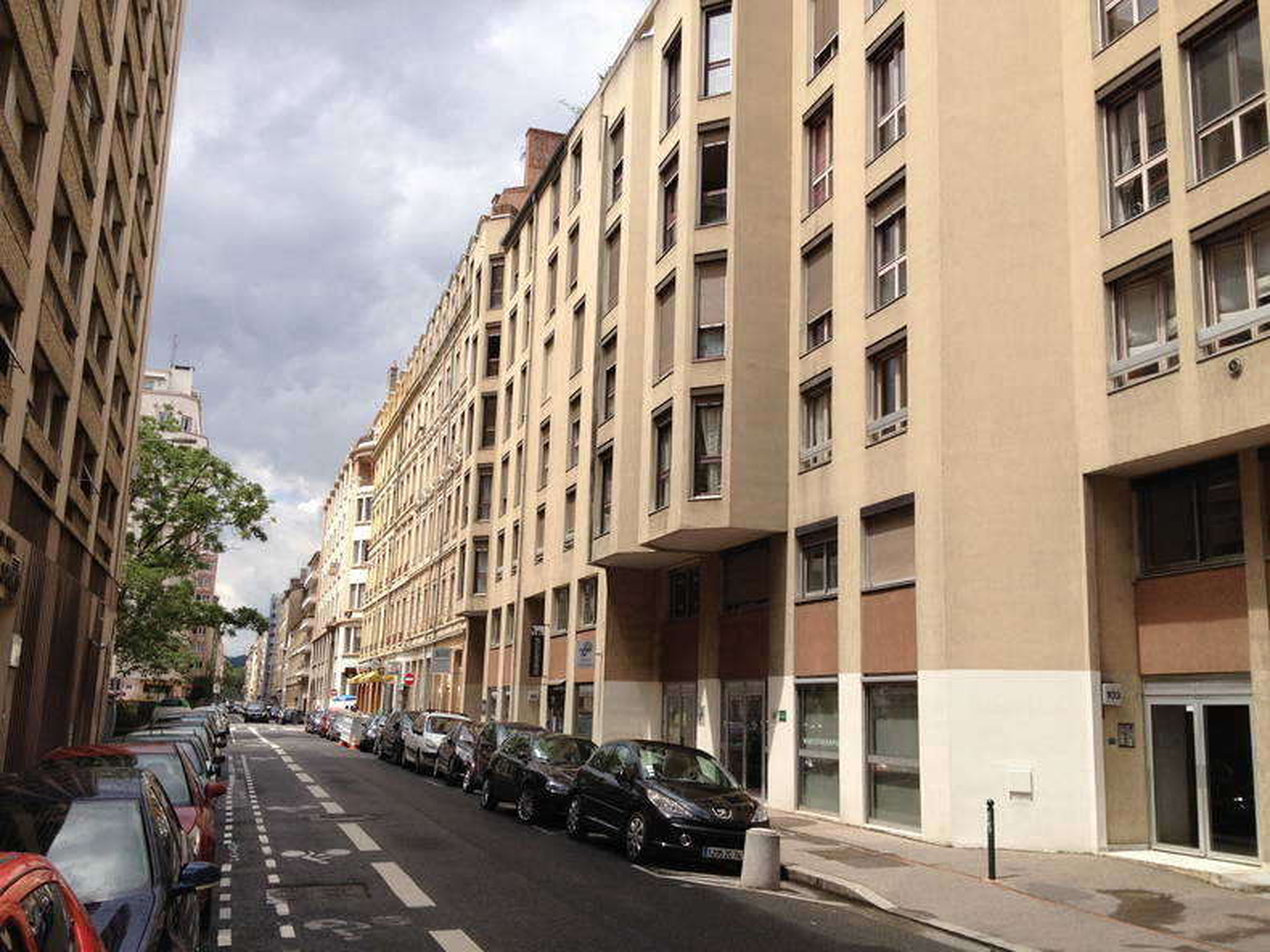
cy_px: 476
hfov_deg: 52.6
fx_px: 1284
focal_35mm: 35
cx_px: 635
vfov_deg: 40.7
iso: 64
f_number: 2.4
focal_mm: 4.28
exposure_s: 1/1623
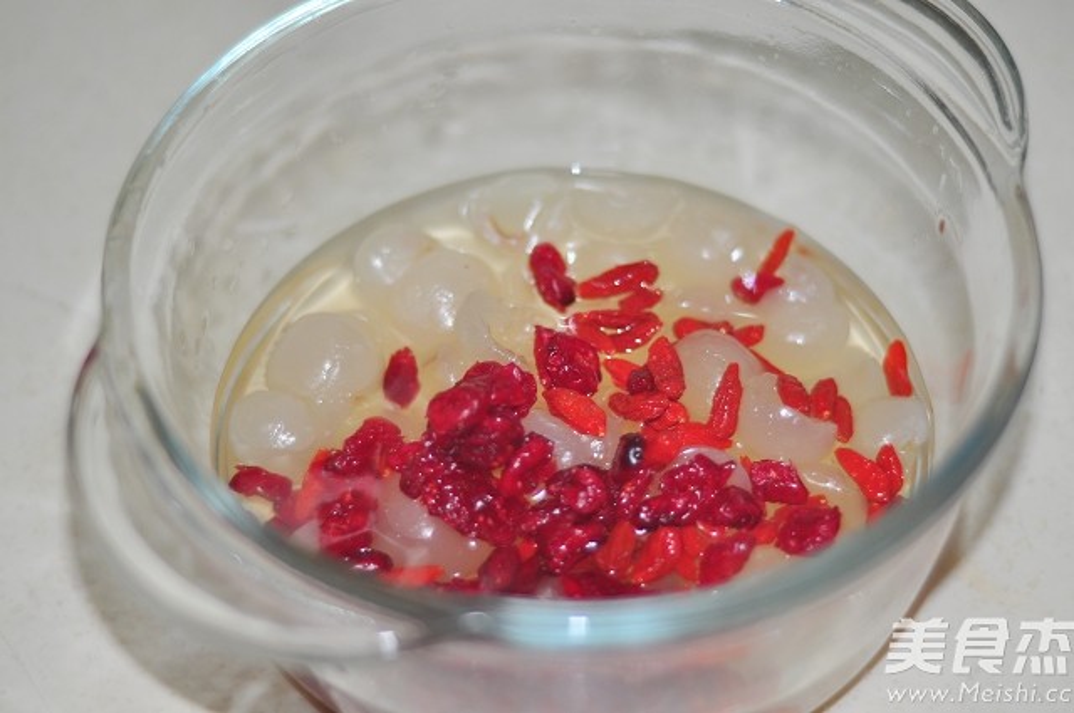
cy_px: 356
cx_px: 537
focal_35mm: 75
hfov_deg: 27.0
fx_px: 2235
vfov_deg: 18.1
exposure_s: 1/60
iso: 200
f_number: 1.8
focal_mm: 50
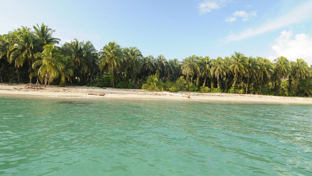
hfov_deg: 85.2
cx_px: 156
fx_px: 170
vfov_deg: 54.4
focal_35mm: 21
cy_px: 73
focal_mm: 13
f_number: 5.6
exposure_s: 1/1000
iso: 400
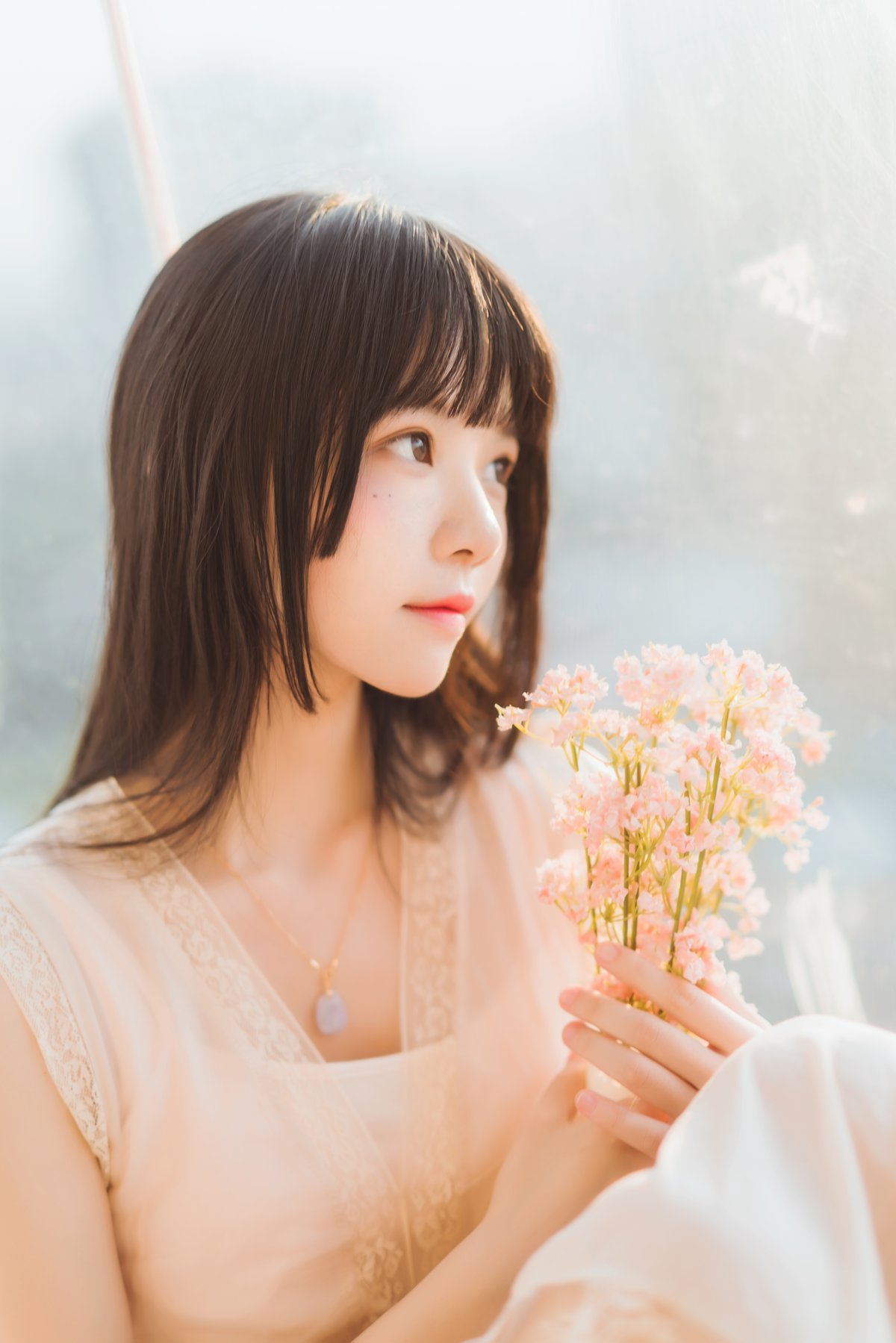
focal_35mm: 50
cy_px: 672
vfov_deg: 39.6
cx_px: 448
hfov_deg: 27.0
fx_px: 1866
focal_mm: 50
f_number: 1.4
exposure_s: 1/320
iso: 125
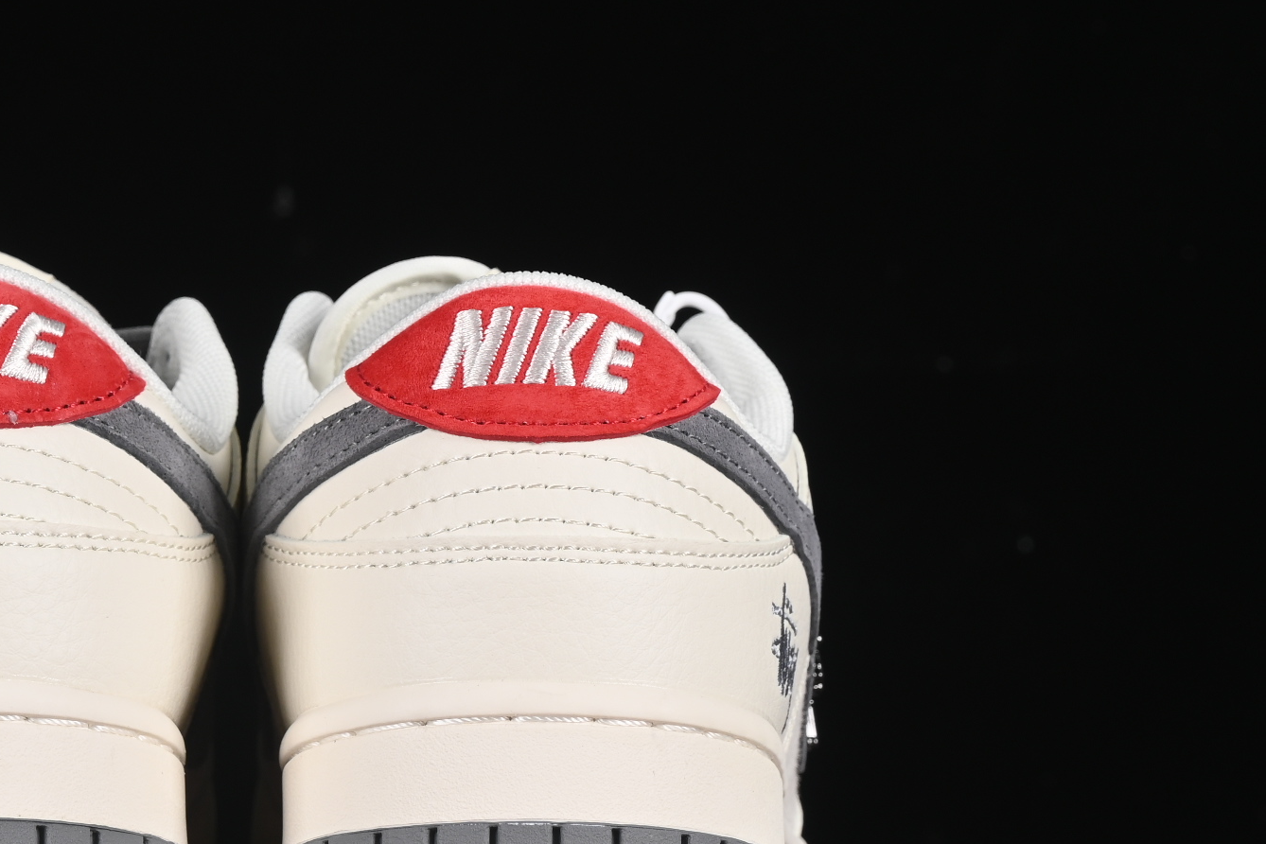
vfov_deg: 8.8
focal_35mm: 156
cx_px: 224
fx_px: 5486
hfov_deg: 13.1
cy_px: 354
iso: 160
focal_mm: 50
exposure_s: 1/80
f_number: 8
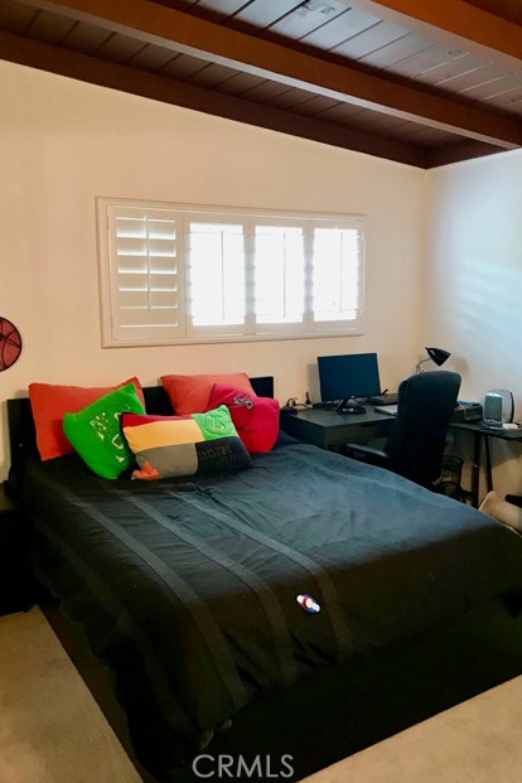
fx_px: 652
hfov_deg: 43.6
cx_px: 262
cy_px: 381
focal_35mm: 30
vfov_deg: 61.9
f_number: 1.8
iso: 64
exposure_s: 1/15
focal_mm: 3.99
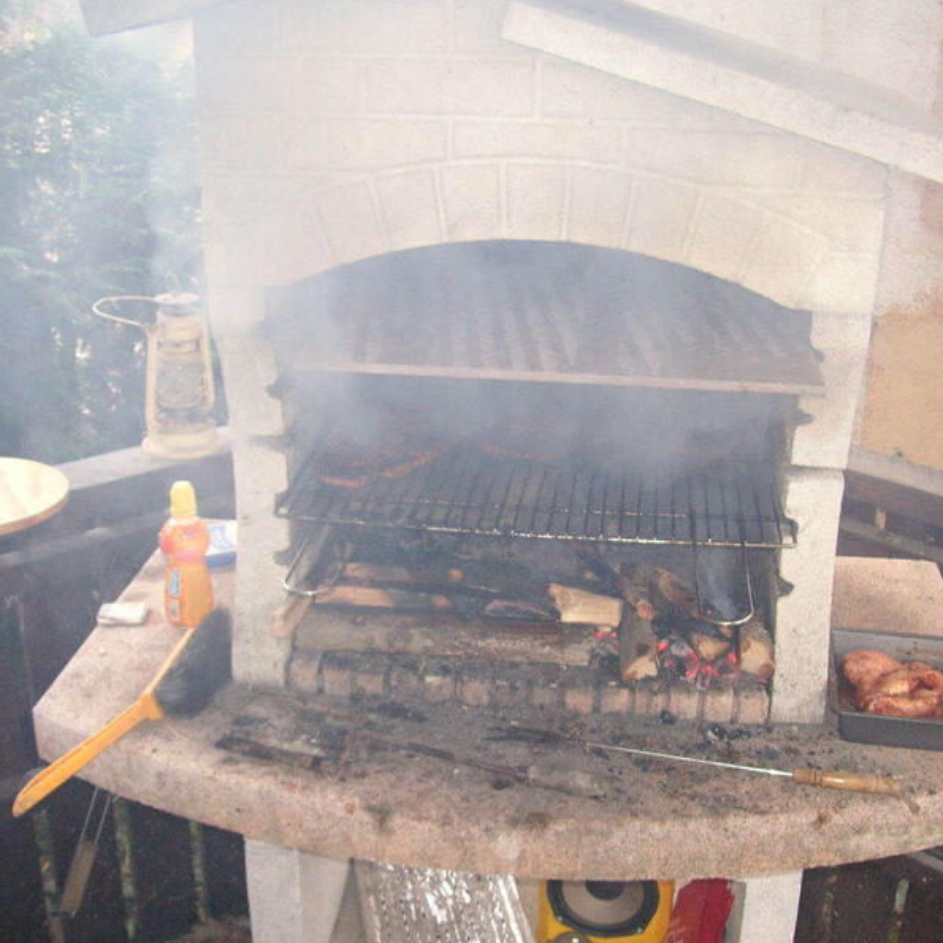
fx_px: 1356
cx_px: 480
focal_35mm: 44
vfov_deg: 38.3
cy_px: 471
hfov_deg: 38.3
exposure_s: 1/45
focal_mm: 6.1
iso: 160
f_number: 2.8
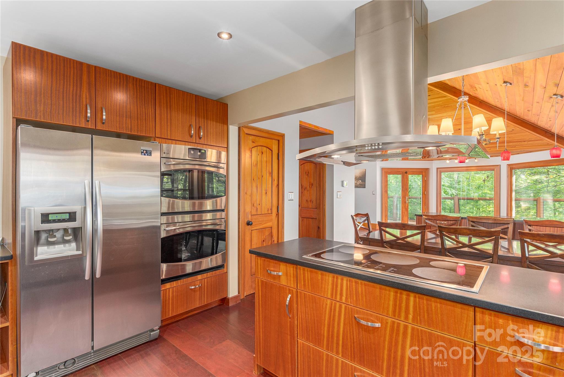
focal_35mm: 17
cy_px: 188
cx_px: 282
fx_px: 266
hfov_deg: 93.2
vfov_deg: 70.5
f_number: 7.1
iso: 320
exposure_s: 1/60
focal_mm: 17
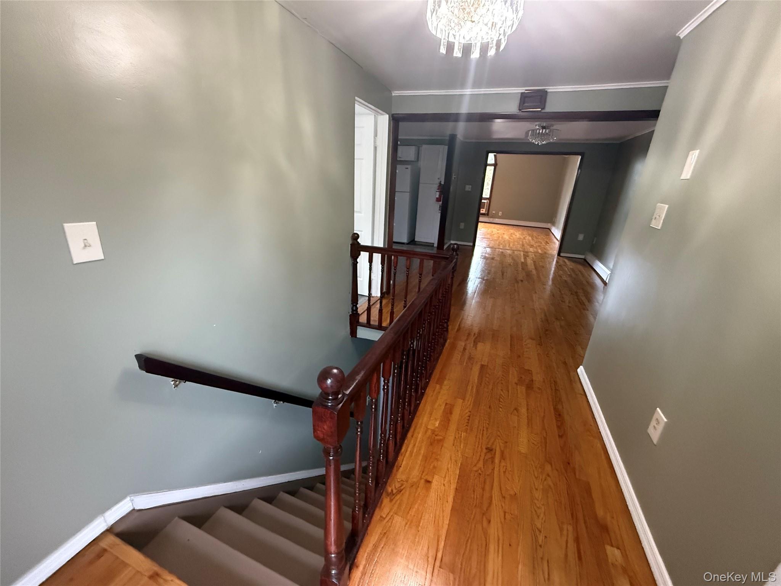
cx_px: 390
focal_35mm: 14
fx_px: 316
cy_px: 293
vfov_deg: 85.7
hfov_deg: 102.1
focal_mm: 2.22
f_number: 2.2
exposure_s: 1/60
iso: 800
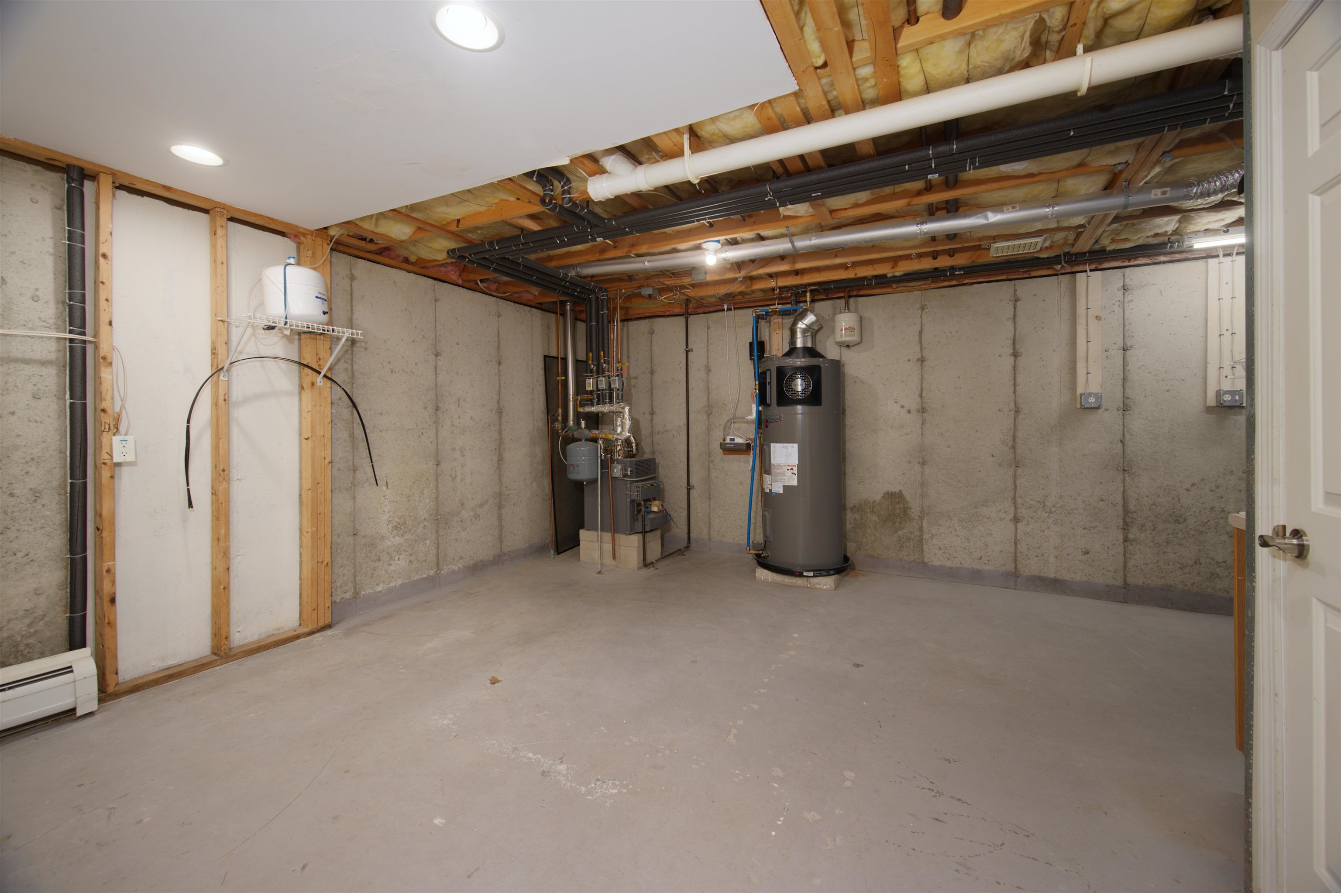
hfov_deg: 104.3
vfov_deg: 81.2
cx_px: 670
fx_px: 521
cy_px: 446
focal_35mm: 14
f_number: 7.1
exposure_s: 1/2
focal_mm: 14
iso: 320
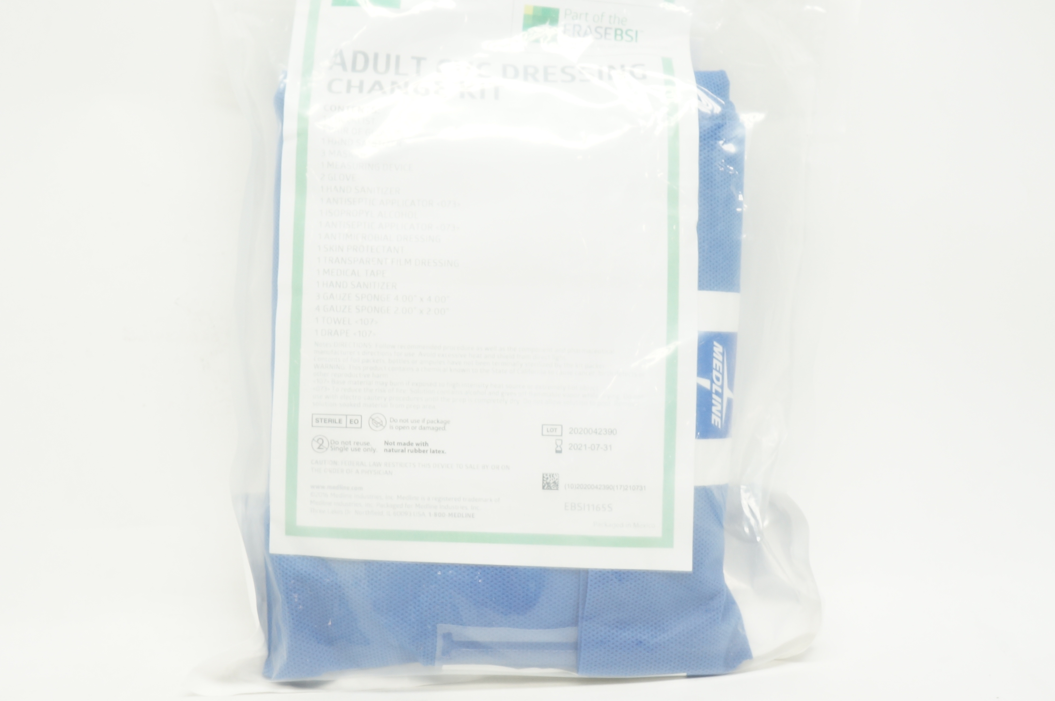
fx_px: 1365
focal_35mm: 47
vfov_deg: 28.7
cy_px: 279
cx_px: 497
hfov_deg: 42.2
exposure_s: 1/20
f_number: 9
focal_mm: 25
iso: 400
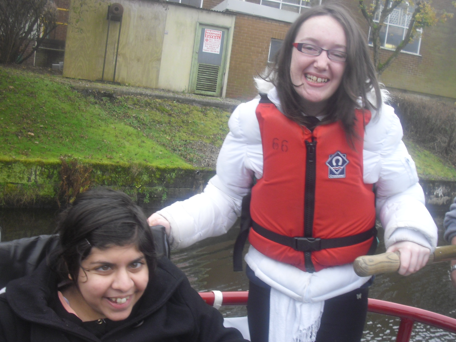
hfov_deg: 42.8
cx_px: 262
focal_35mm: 44
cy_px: 184
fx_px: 580
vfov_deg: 32.9
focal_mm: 6.2
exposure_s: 1/80
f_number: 2.8
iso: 100
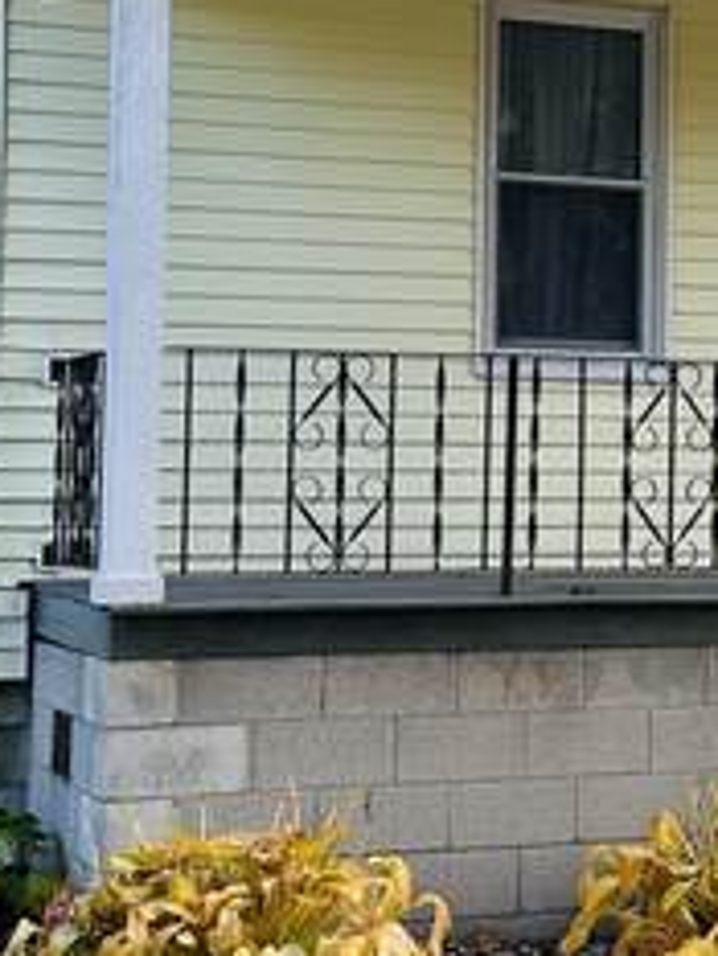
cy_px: 316
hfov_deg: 14.4
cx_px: 927
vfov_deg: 19.8
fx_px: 2735
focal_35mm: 99
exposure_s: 1/491
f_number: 1.78
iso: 80
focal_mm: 6.86
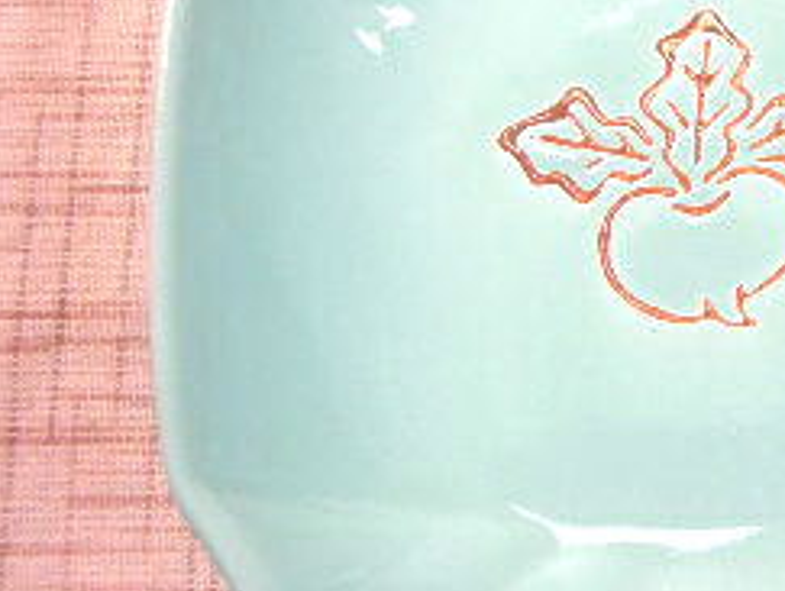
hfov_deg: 19.6
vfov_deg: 16.1
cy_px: 203
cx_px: 1021
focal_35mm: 92
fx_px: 2089
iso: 50
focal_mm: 5.8
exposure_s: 1/160
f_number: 2.8
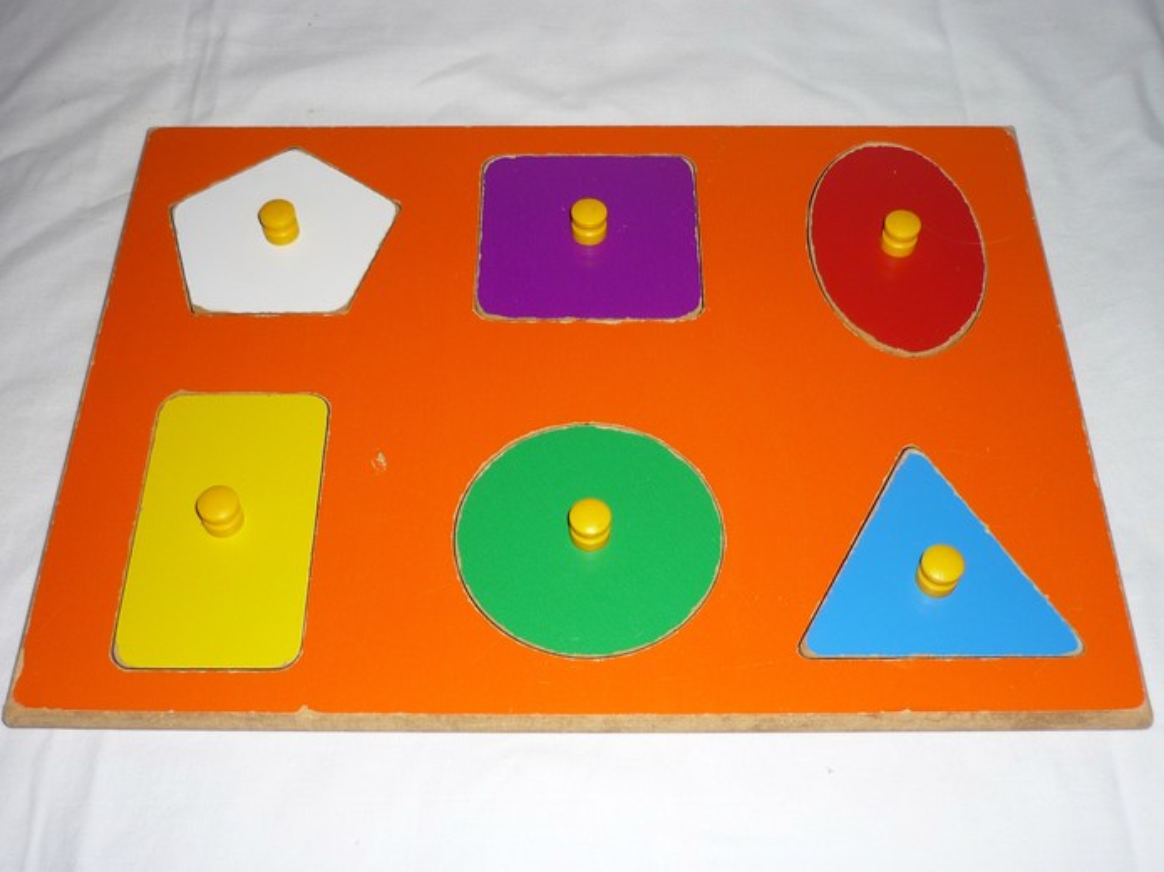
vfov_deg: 37.7
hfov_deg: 49.0
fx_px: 1278
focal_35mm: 38
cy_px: 479
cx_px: 576
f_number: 2.8
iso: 100
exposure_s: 1/30
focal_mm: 5.5
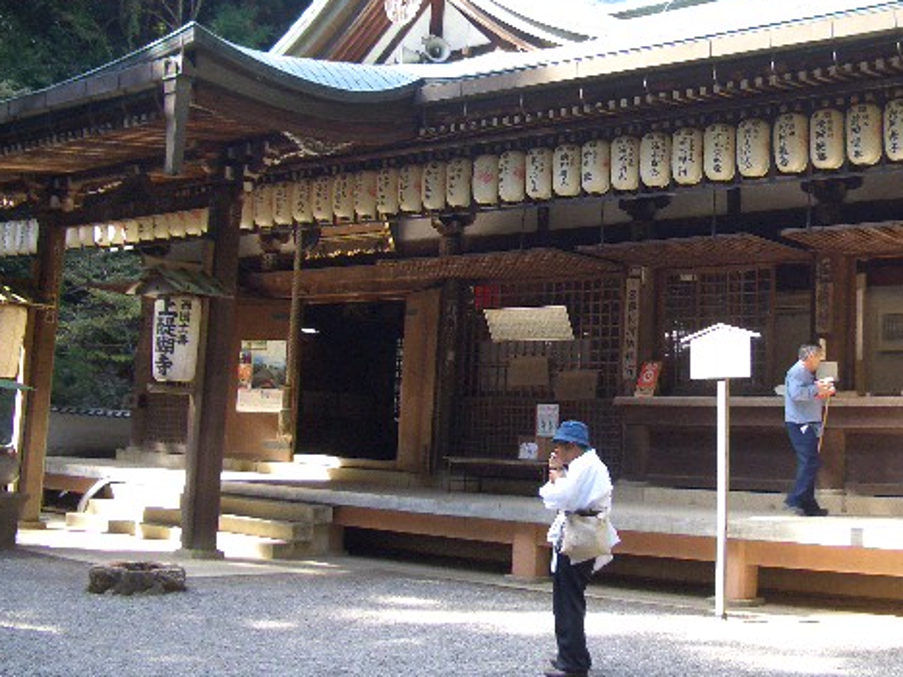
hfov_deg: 39.4
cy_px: 221
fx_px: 1252
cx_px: 565
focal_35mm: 48
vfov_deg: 30.0
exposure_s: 1/125
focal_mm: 5.8
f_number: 2.6
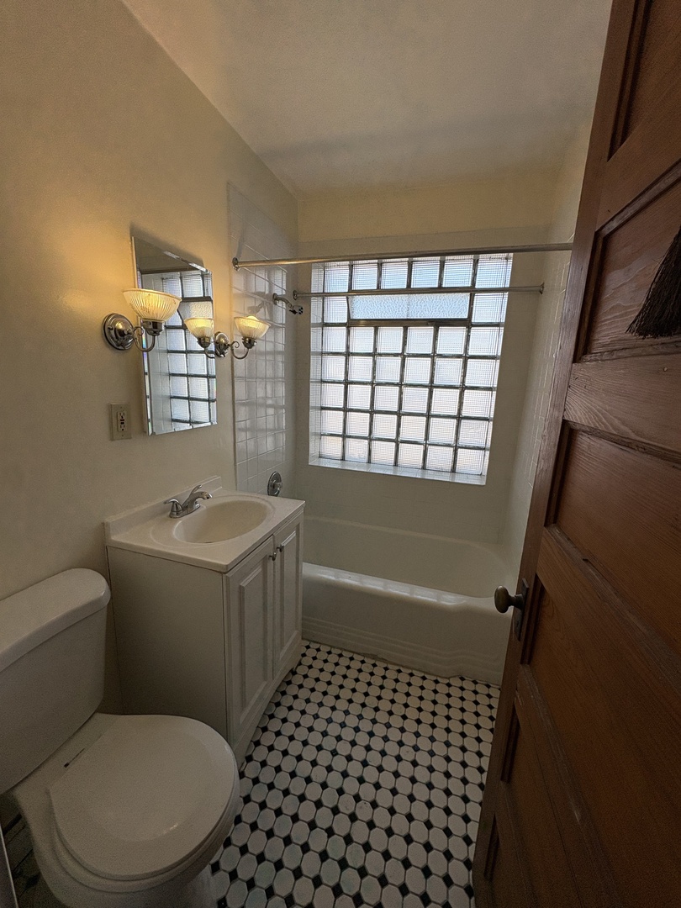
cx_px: 340
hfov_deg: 85.7
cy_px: 454
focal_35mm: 14
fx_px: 367
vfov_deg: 102.1
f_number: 2.2
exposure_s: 1/362
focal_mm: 2.22
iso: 40
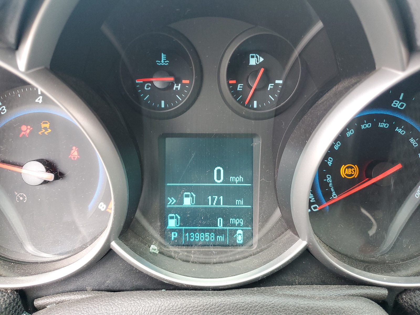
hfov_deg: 67.3
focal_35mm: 26
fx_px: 315
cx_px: 210
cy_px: 158
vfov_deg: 53.1
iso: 133
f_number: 1.5
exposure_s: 1/60.2
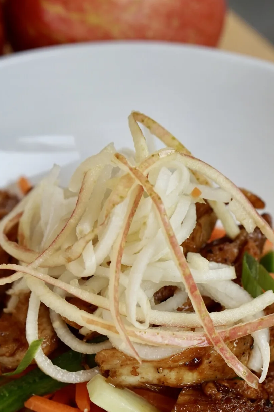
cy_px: 310
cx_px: 98
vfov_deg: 17.4
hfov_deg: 11.7
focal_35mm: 117
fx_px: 1338
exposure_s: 1/80
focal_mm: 50
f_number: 4
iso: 125
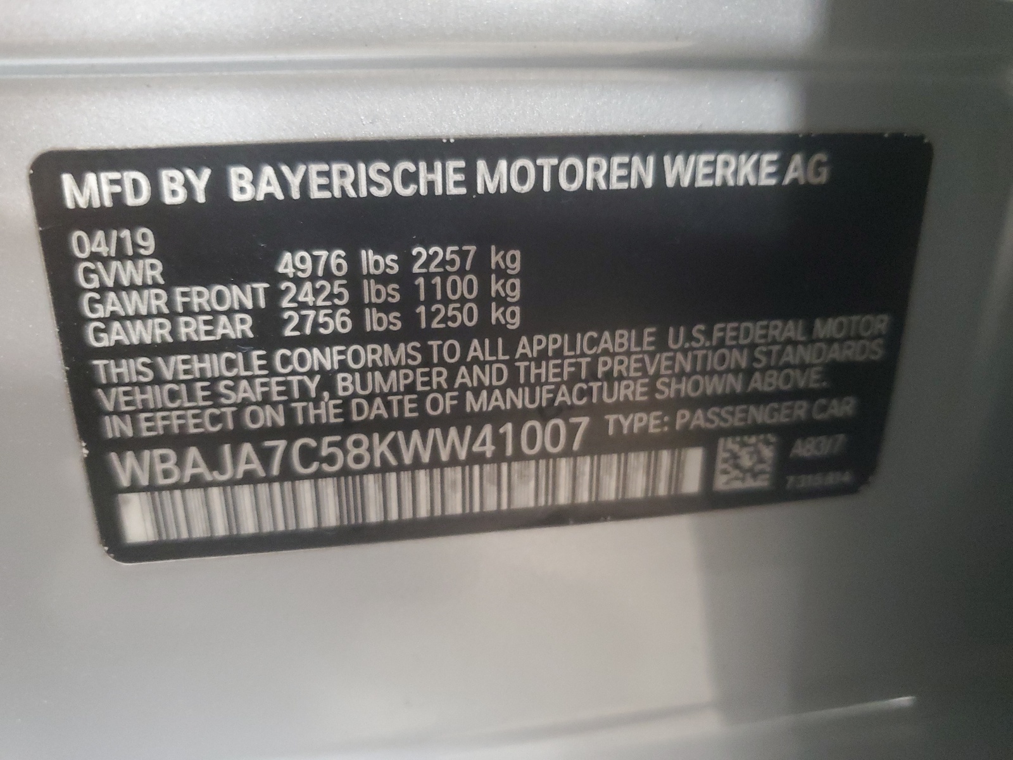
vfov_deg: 53.1
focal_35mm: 26
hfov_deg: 67.3
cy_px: 380
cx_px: 506
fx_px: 761
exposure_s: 1/15
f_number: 1.5
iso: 362
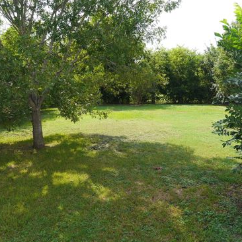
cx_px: 109
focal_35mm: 29
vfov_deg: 55.6
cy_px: 122
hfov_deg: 55.5
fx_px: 229
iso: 200
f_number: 5.6
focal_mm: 12
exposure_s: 1/320
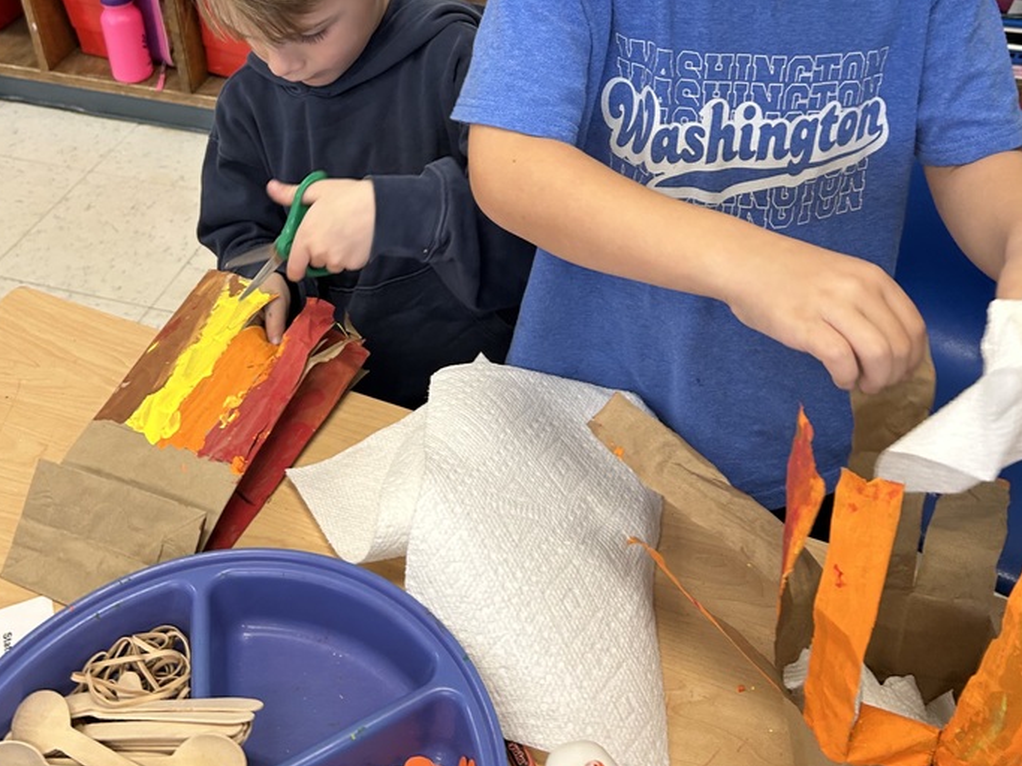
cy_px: 142
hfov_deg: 47.9
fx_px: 1151
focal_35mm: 39
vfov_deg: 35.5
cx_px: 531
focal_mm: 5.7
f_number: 1.5
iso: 125
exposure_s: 1/60
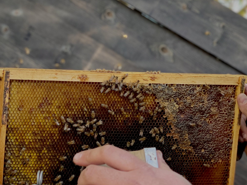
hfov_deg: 18.6
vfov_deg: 14.2
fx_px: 742
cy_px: 73
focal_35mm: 104
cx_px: 31
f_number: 2
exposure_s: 1/122
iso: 50
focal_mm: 6
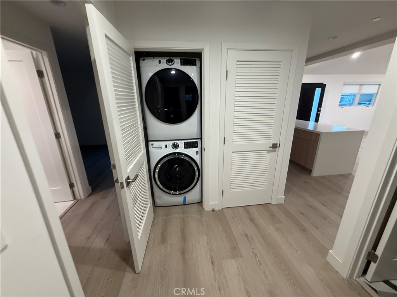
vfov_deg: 85.7
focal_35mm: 14
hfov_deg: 102.1
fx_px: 161
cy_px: 148
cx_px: 198
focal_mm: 2.22
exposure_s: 1/60
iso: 200
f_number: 2.2
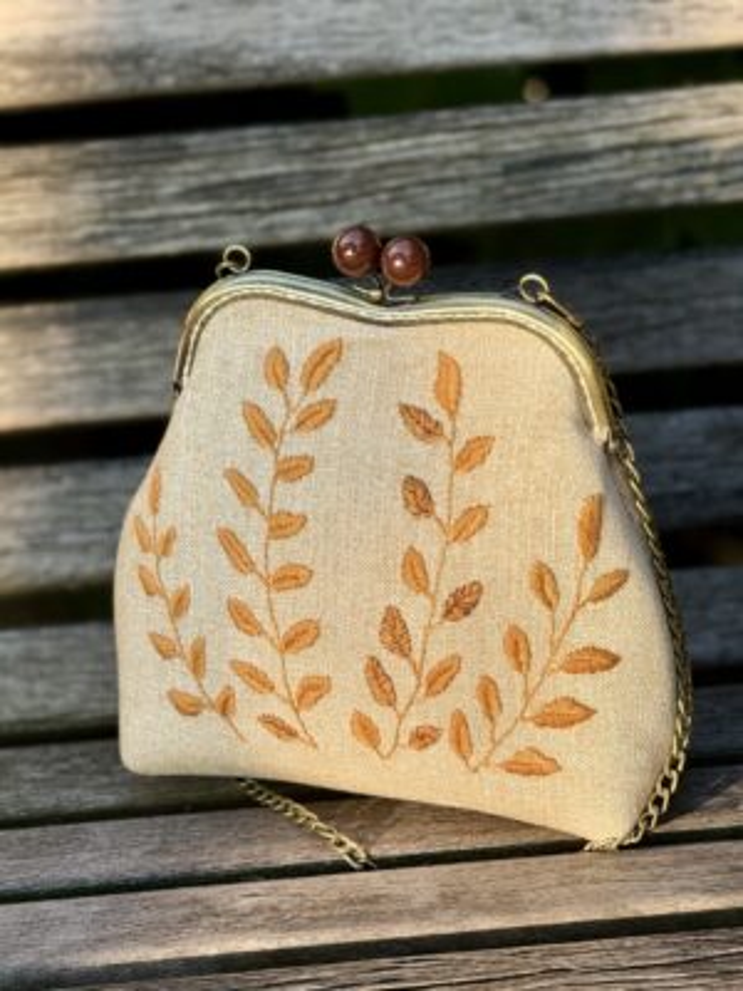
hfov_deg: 12.3
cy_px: 496
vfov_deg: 16.4
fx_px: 3434
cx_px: 372
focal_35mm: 120
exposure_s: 1/208
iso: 50
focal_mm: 15.66
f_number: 2.8
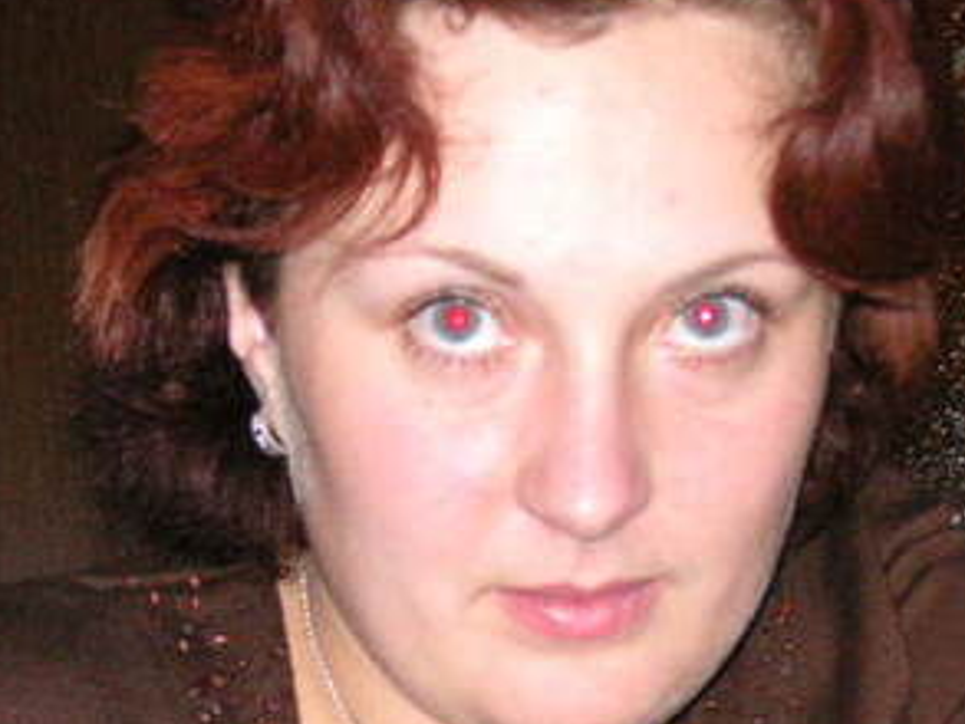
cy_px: 622
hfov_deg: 19.4
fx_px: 2817
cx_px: 543
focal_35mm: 101
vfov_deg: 14.5
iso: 160
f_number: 2.8
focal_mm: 6.1
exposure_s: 1/45
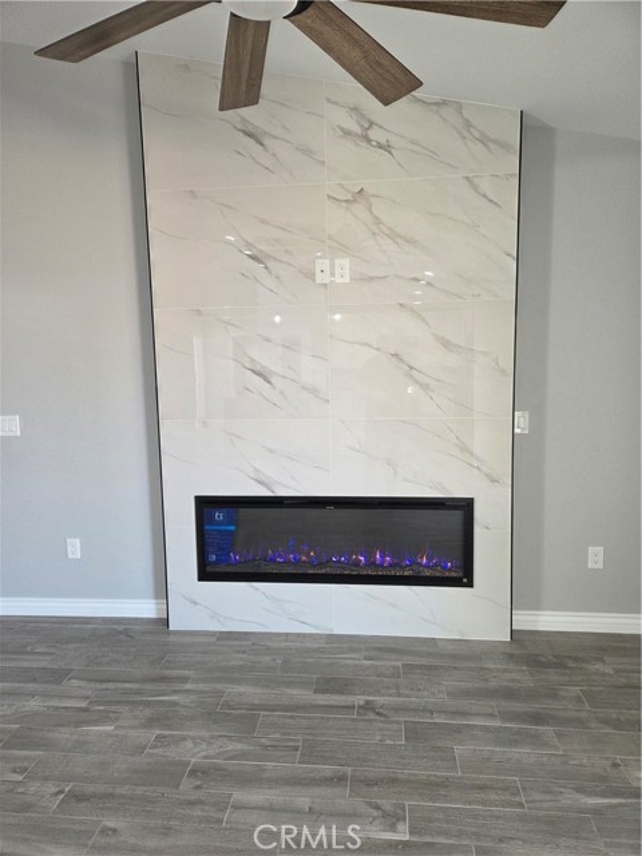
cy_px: 428
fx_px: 569
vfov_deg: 73.9
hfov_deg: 58.9
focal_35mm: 23
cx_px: 321
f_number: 1.8
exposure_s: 1/120
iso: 250
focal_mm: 5.4
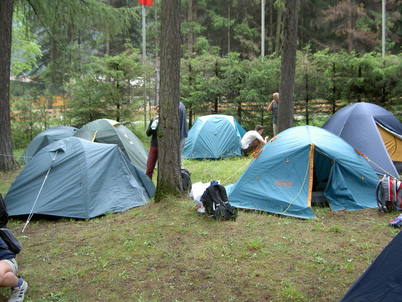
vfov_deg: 36.8
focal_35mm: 39
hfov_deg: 47.9
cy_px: 151
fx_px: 453
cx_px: 201
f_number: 2.8
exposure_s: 1/60
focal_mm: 8
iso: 50
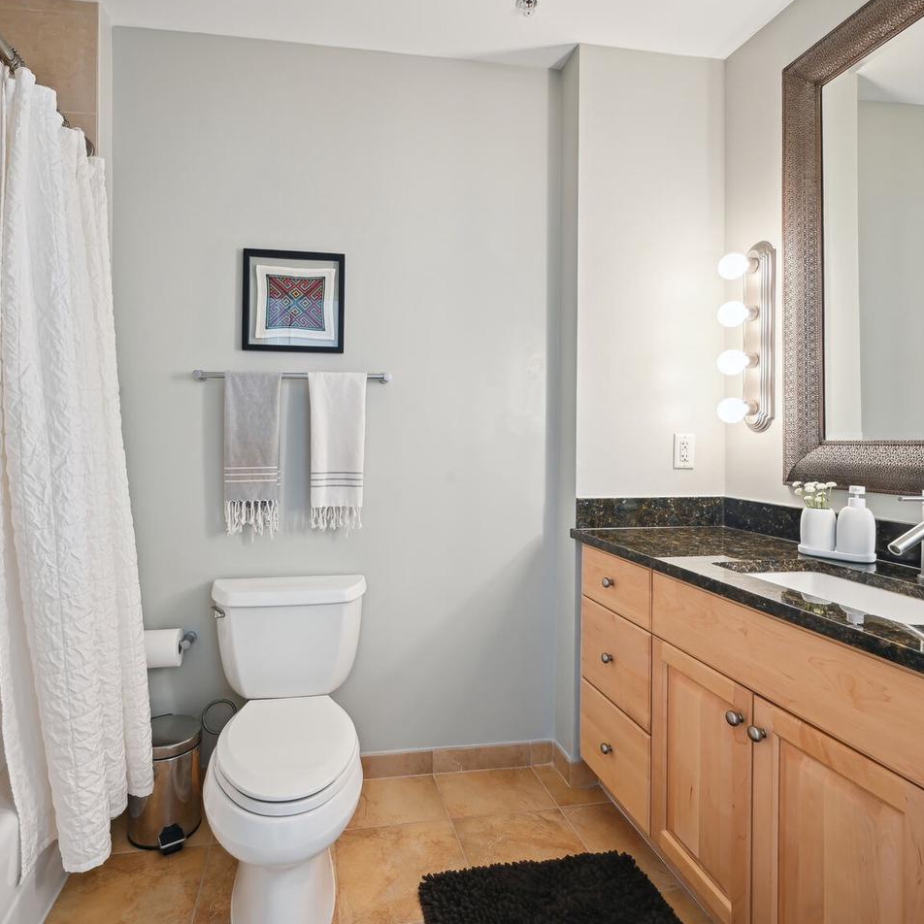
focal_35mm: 18
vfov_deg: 80.7
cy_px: 459
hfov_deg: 80.1
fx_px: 544
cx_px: 386
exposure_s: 1/4
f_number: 9
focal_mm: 14
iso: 200
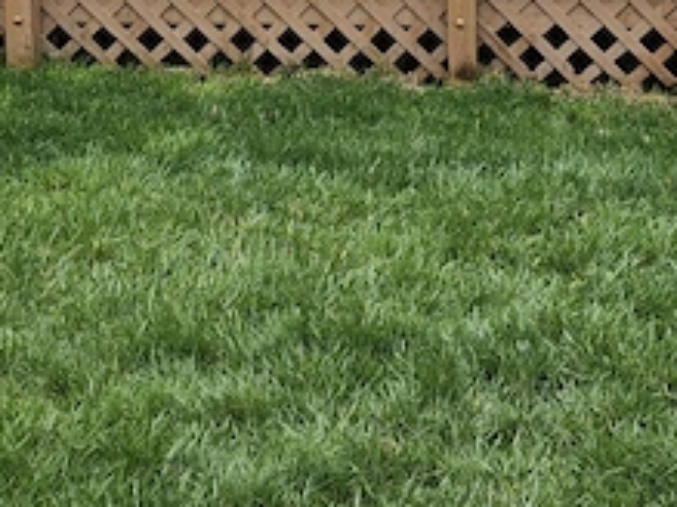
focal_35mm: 105
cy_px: -306
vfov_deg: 13.1
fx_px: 2052
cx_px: 677
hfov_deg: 18.3
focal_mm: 5.4
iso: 25
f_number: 1.8
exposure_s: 1/559
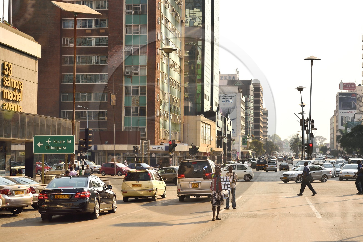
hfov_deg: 28.9
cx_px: 182
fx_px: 705
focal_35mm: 70
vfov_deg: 19.4
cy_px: 121
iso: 200
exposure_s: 1/500
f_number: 8
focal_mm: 70
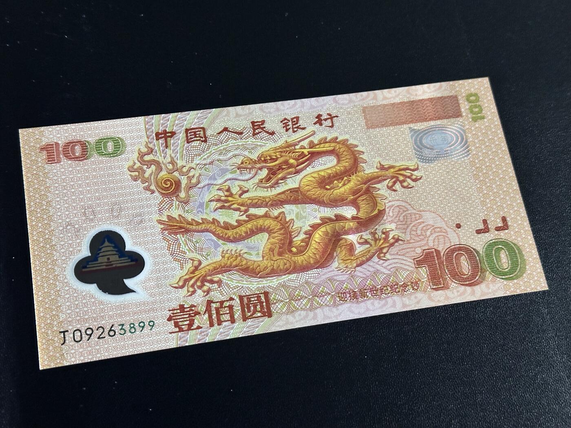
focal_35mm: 48
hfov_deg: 39.7
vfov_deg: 30.3
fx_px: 792
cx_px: 286
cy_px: 214
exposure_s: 1/38
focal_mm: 6.86
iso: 500
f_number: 1.78
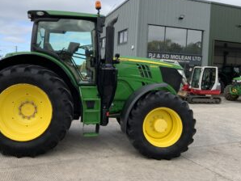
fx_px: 244
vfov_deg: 40.6
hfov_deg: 52.5
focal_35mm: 35
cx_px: 106
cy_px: 74
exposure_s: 1/855
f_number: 1.8
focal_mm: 3
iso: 16
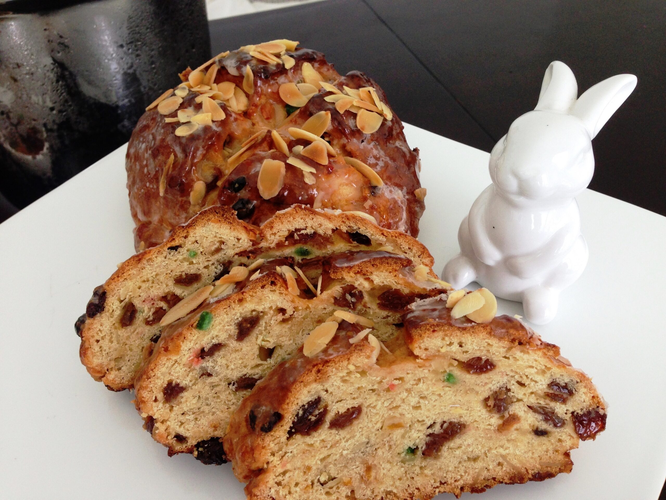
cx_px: 333
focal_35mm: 33
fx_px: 635
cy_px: 250
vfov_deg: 42.9
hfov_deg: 55.4
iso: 64
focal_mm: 4.13
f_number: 2.4
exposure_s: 1/120
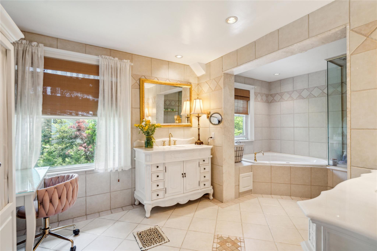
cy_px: 126
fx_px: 168
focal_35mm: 16
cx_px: 188
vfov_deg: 73.7
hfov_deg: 96.7
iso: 800
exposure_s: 1/80
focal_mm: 16
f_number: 5
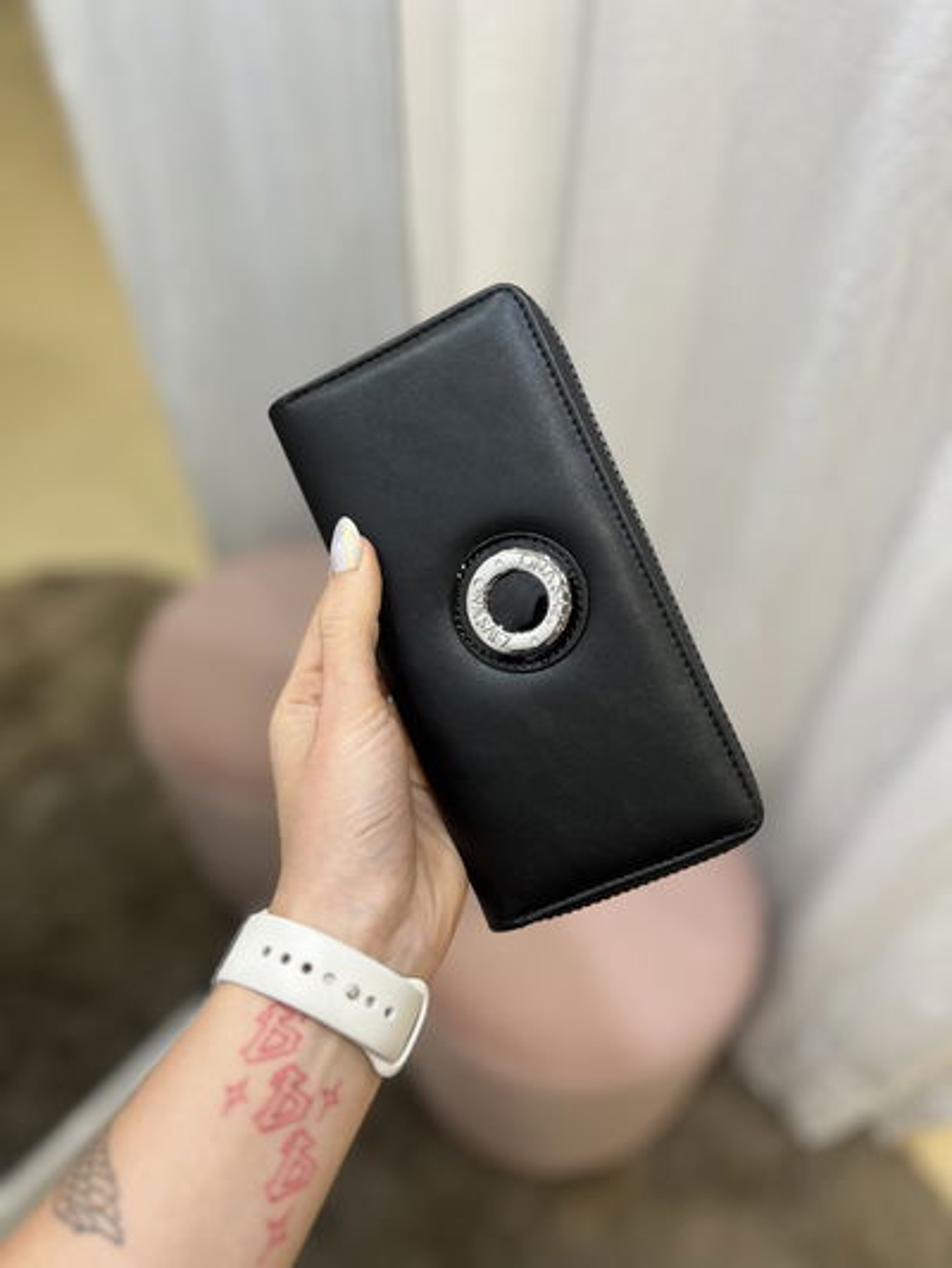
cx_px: 476
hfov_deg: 53.1
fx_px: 953
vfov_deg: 67.3
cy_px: 634
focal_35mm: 26
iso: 64
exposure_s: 1/50
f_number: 1.5
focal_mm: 5.7
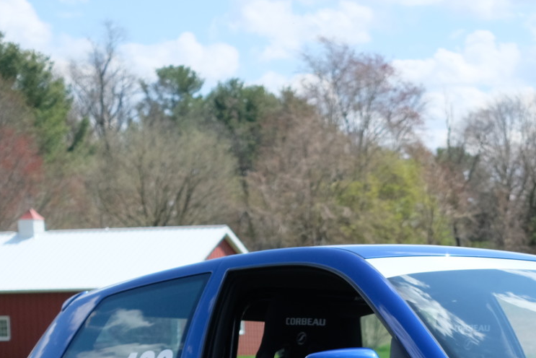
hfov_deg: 17.7
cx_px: 524
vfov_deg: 11.7
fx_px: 1683
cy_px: 489
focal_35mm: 113
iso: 500
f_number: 3.2
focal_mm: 27
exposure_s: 1/4000
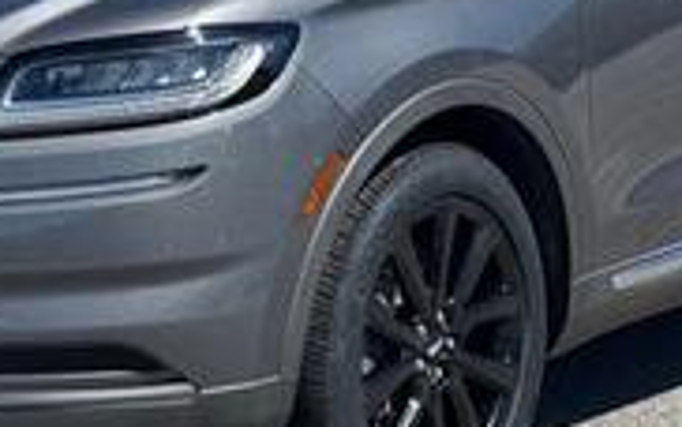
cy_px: 202
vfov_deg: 9.3
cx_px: 259
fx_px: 2622
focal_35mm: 141
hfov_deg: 14.8
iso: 64
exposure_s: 1/4049
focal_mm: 6.76
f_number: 1.78
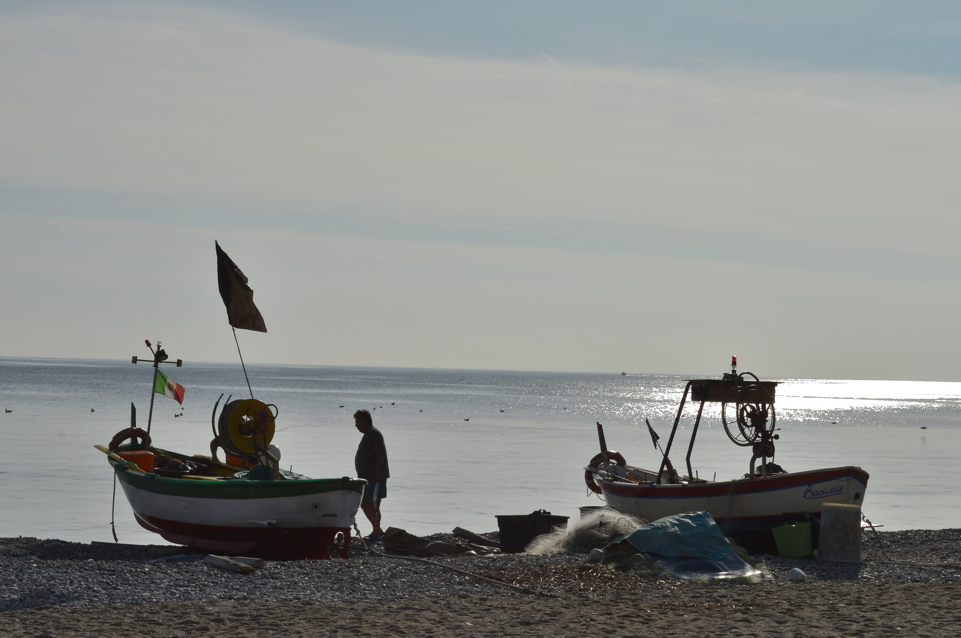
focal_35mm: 82
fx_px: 2200
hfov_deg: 24.6
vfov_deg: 16.5
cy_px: 319
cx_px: 480
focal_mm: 55
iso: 100
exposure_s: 1/160
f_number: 18
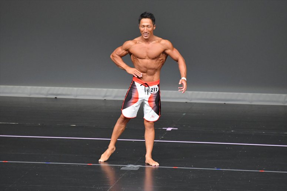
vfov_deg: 3.7
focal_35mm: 375
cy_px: 96
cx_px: 144
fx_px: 2988
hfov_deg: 5.5
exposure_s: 1/400
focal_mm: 250
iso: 5000
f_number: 5.6
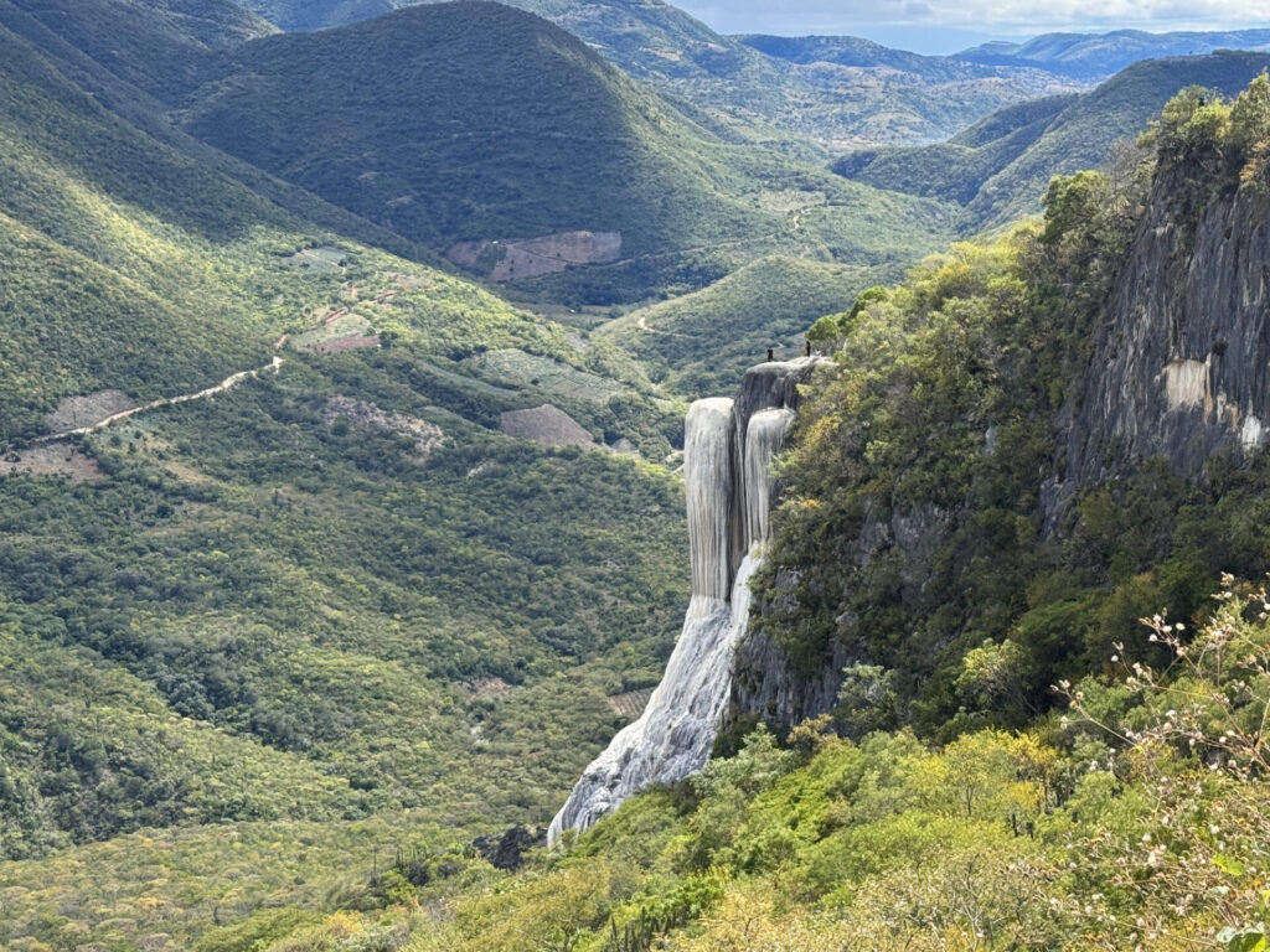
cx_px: 635
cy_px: 476
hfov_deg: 39.7
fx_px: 1761
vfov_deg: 30.3
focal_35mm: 48
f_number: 1.8
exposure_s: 1/2179
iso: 64
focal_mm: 6.8
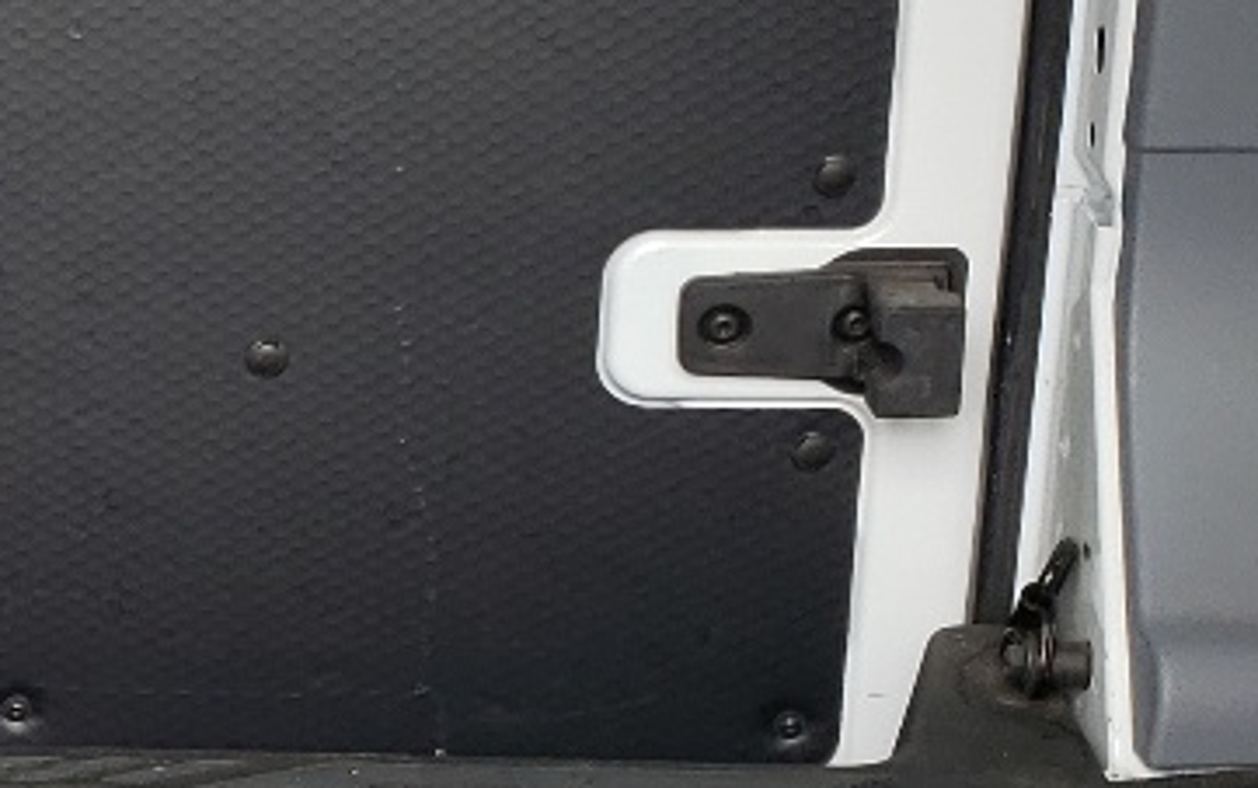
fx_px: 4185
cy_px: 659
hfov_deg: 15.9
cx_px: -551
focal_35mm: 122
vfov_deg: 10.7
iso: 50
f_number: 1.5
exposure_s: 1/60.2
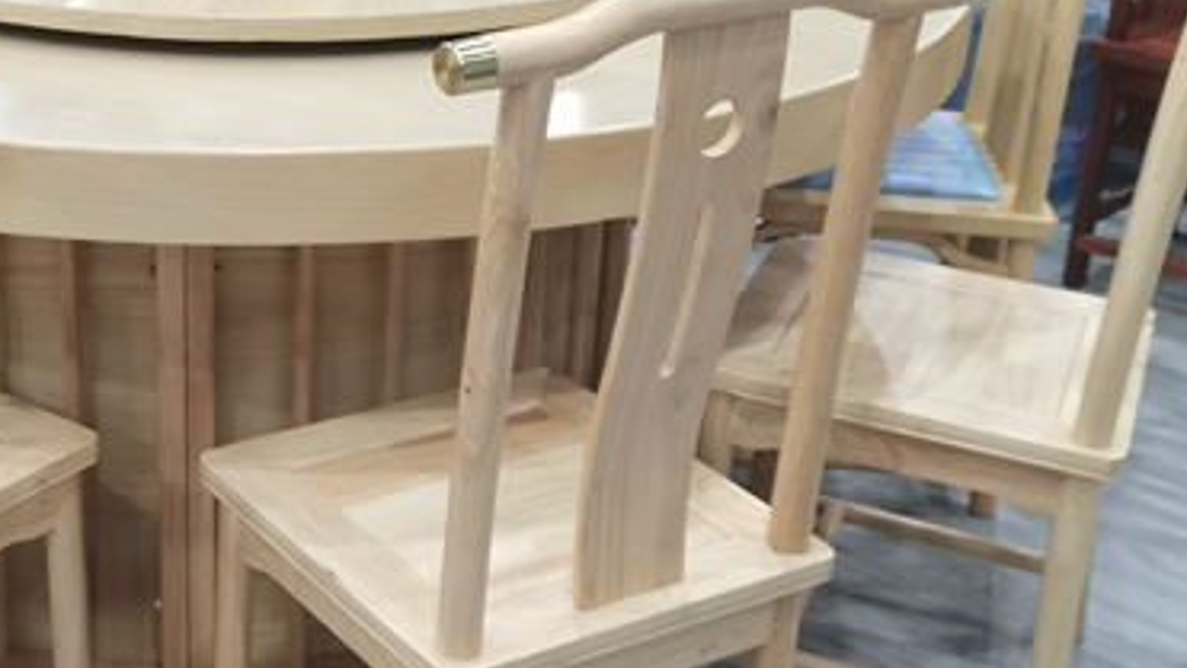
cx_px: 214
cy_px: 252
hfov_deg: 33.2
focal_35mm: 61
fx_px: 1921
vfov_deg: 19.7
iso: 200
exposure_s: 1/50
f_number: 1.8
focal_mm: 5.58
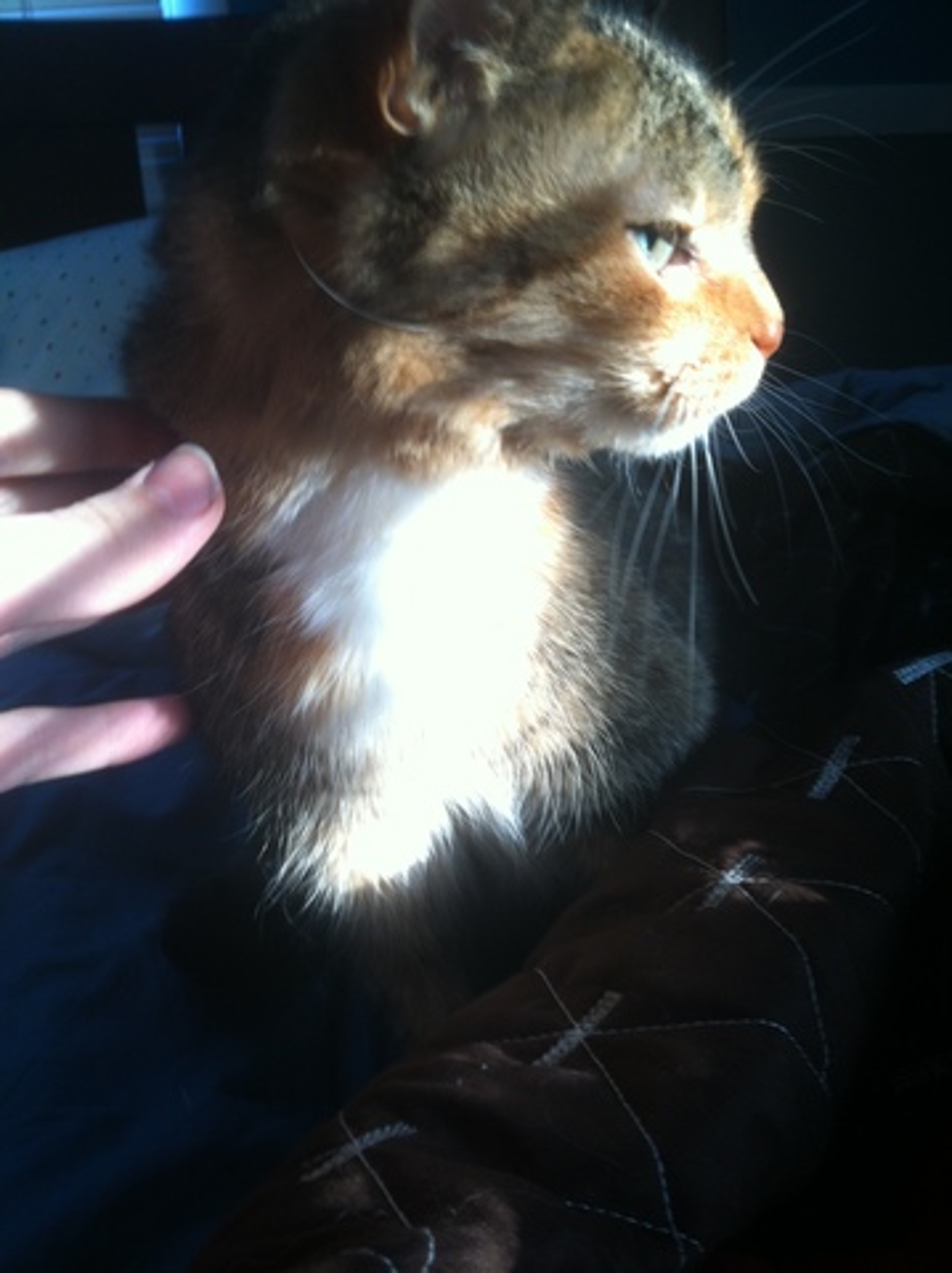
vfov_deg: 52.7
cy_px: 636
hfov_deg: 40.6
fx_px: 1286
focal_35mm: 35
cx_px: 476
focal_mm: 3.85
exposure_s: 1/20
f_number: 2.8
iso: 80
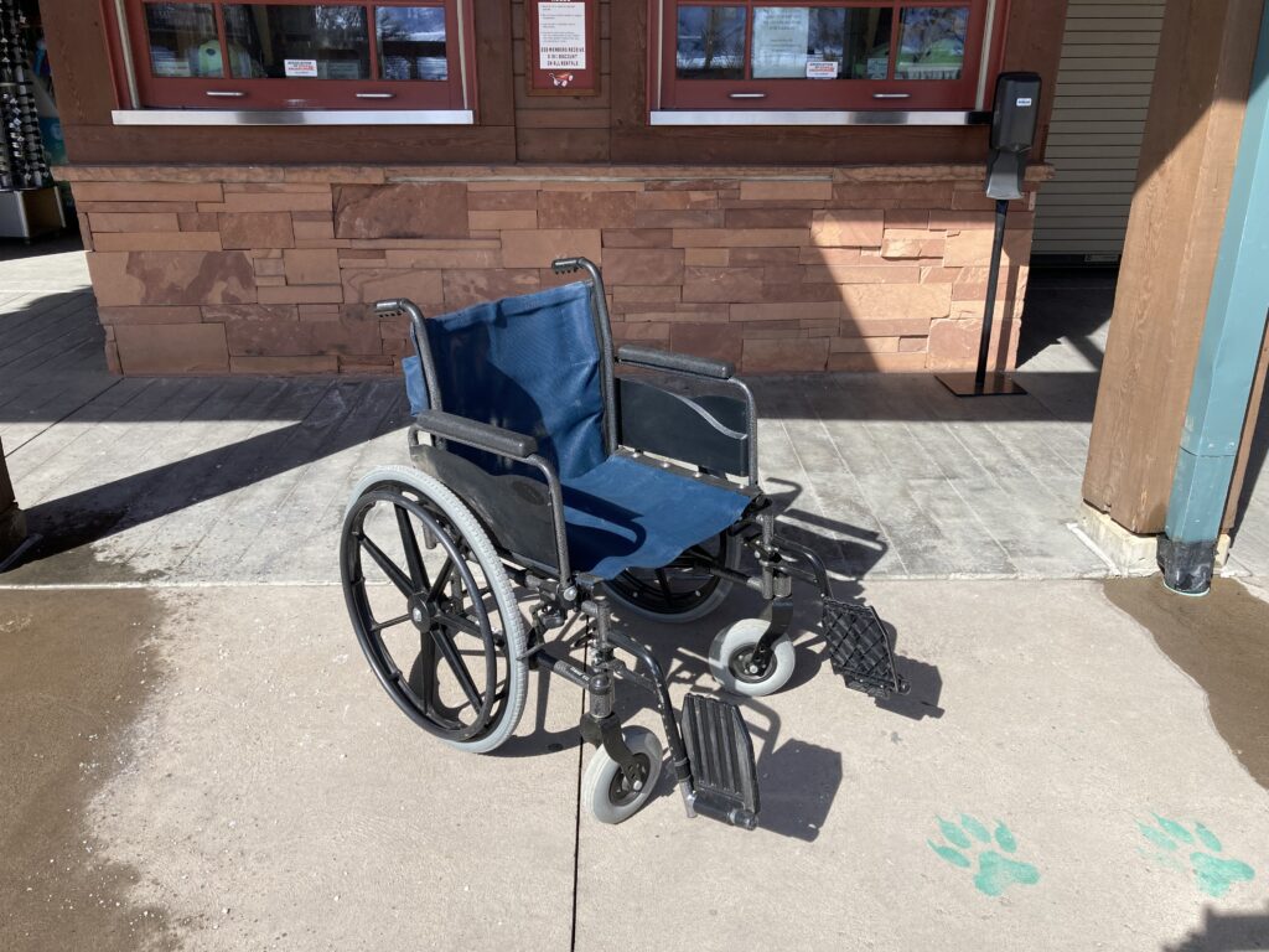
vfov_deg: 49.7
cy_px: 476
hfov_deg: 63.4
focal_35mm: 28
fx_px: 1026
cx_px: 634
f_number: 1.8
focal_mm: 3.99
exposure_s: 1/1230
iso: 20
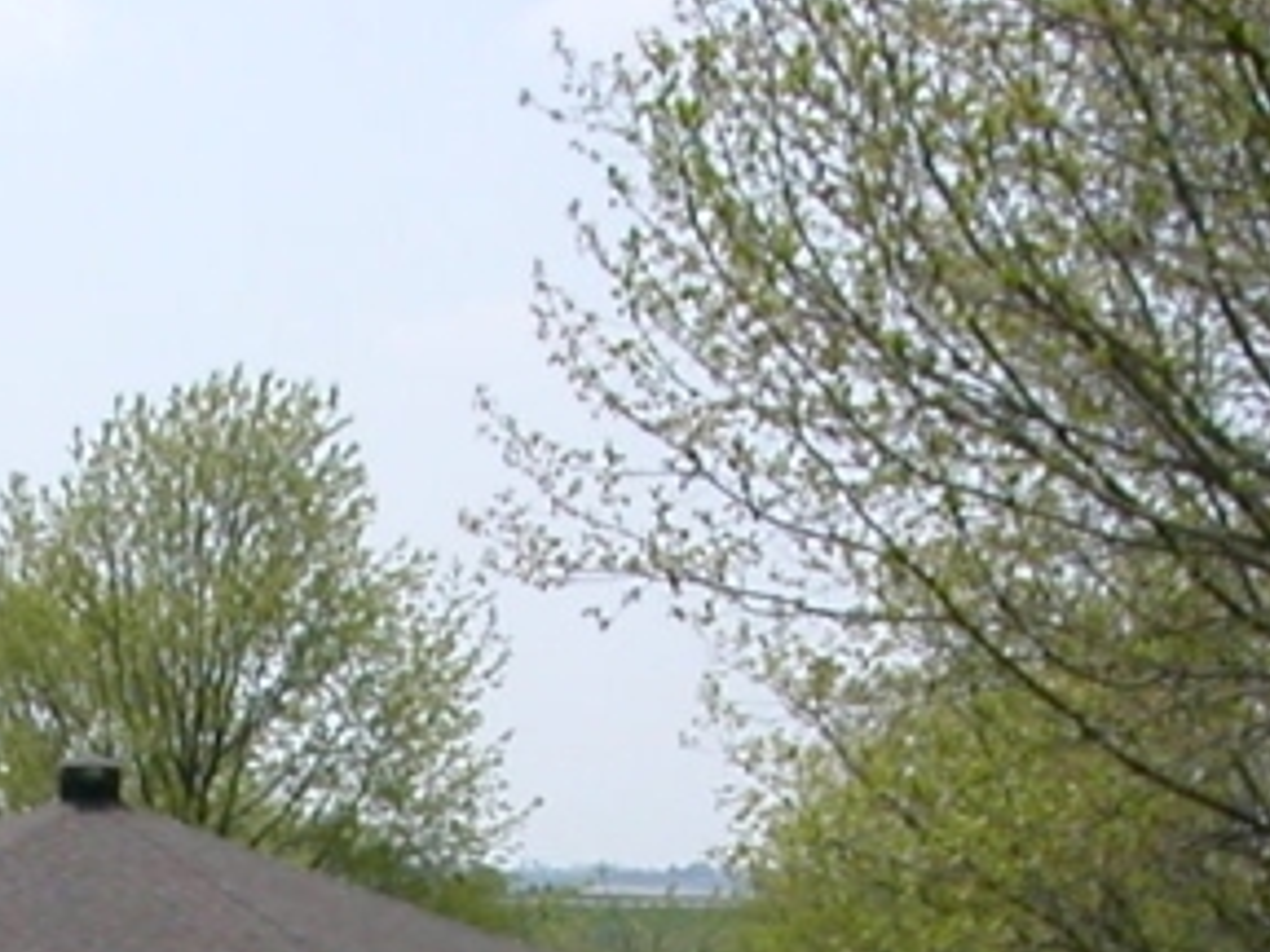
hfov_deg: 14.8
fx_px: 4843
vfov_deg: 10.6
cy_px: 1651
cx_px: 220
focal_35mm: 132
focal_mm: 5.6
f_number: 4.5
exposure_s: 1/848
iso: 100
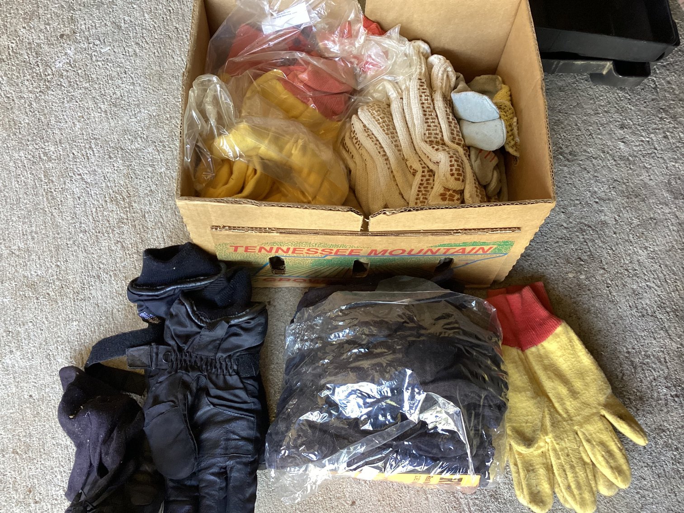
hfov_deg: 58.3
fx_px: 613
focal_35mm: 31
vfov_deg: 45.4
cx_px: 342
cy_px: 256
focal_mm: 3.3
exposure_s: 1/60
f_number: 2.4
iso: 250
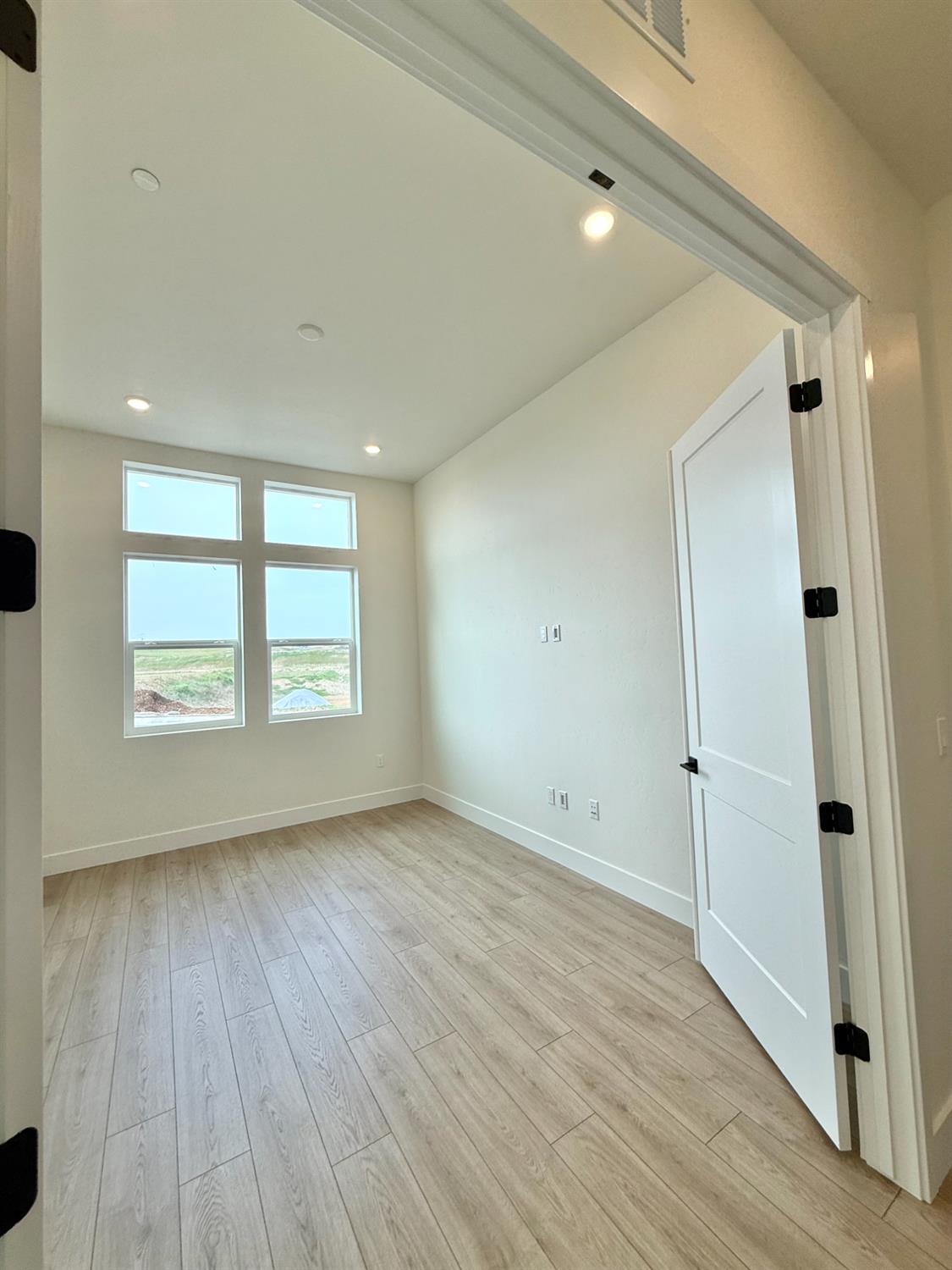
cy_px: 635
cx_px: 476
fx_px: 513
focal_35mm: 14
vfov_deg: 102.1
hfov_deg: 85.7
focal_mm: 2.22
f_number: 2.2
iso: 64
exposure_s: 1/218
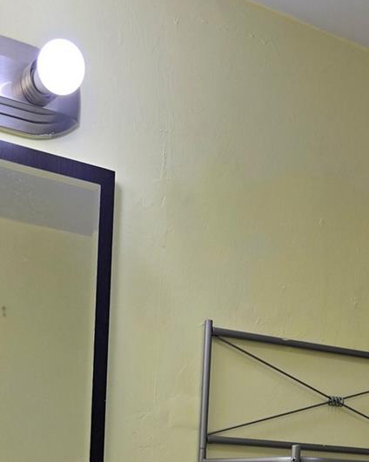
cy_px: 623
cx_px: 160
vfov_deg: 24.8
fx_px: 888
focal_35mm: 65
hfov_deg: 23.4
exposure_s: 1/120
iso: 40
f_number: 1.7
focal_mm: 6.3
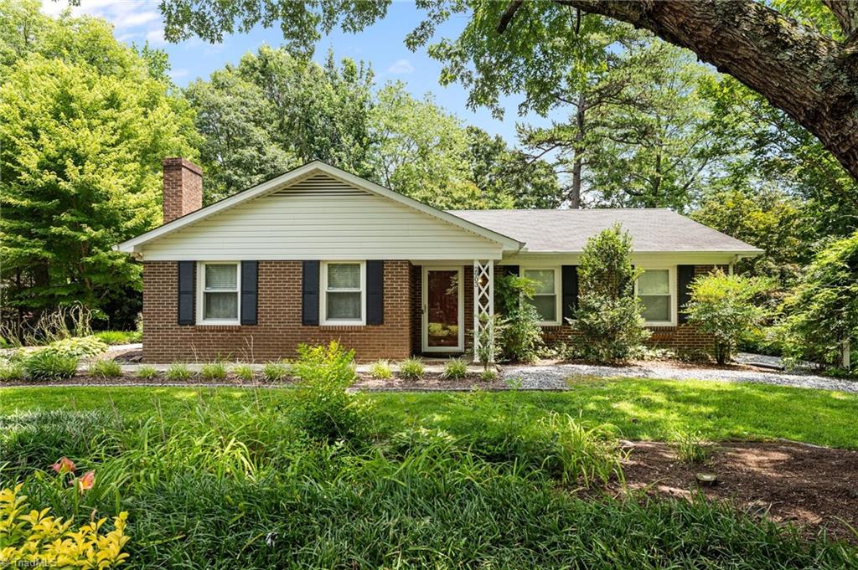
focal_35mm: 20
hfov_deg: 84.0
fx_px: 476
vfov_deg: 61.8
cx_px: 429
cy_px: 285
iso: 400
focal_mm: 20
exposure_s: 1/200
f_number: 7.1
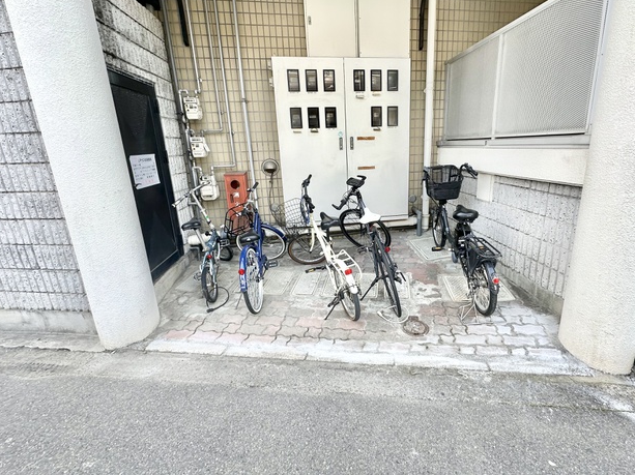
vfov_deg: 77.9
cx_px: 351
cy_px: 217
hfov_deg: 94.2
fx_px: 293
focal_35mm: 16
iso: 40
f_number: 2.2
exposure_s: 1/120
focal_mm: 2.22
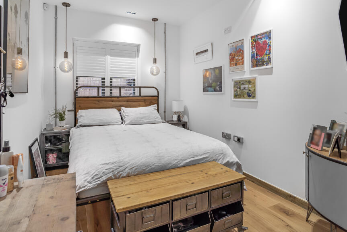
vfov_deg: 64.2
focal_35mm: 19
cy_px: 97
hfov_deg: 86.9
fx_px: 183
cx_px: 167
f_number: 5.6
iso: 100
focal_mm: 16
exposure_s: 1/50
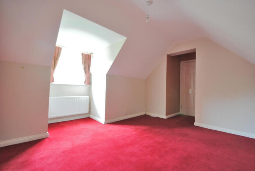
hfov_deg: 100.3
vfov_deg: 77.5
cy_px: 86
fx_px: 106
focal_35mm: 15
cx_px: 128
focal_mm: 10
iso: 400
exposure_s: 1.6
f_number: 4
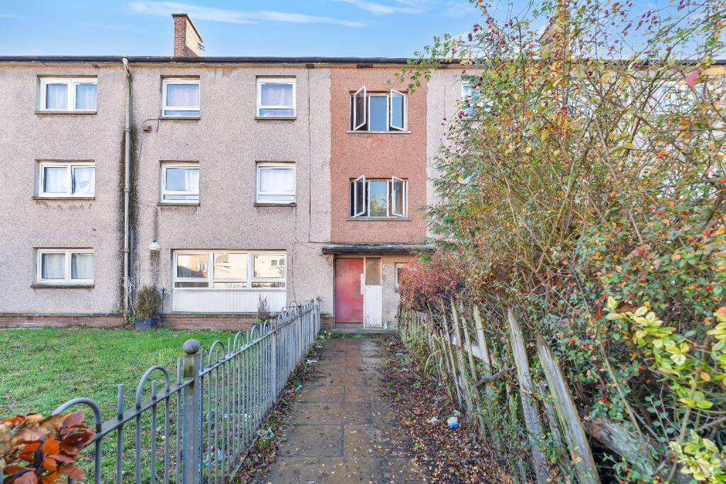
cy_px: 242
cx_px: 363
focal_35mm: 14
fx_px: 282
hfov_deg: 104.2
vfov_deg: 81.2
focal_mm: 14
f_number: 6.3
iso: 200
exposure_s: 1/60
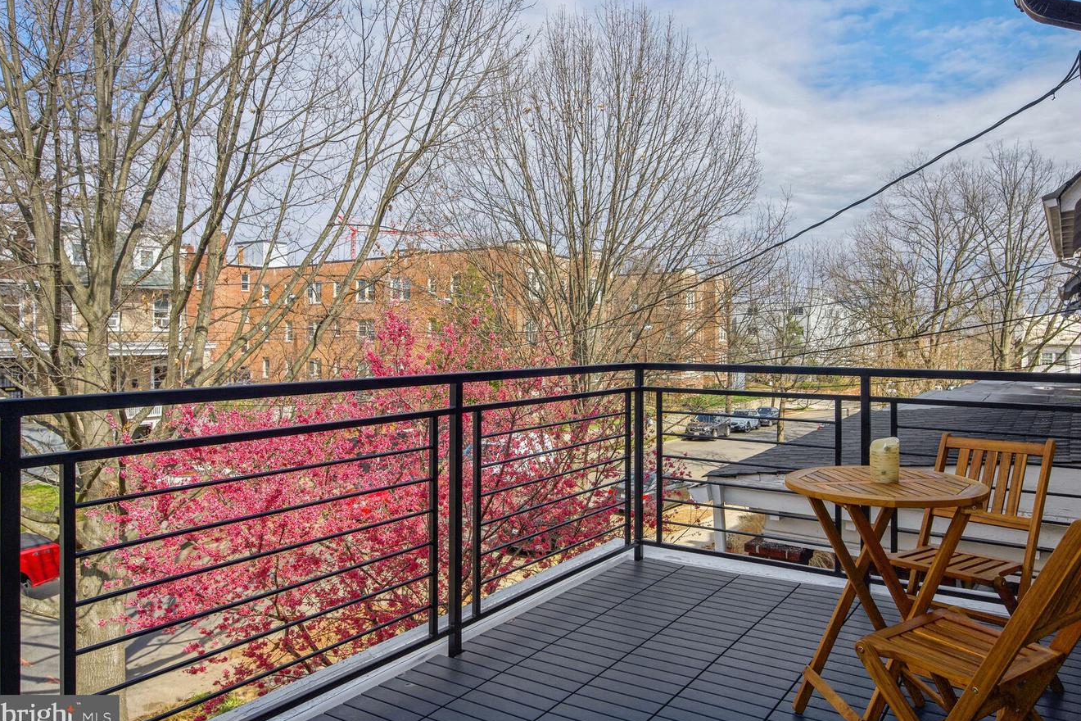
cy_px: 343
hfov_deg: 72.4
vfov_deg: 52.1
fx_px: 737
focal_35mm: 25
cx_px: 581
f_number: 8
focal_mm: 22.5
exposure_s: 1/500
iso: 200
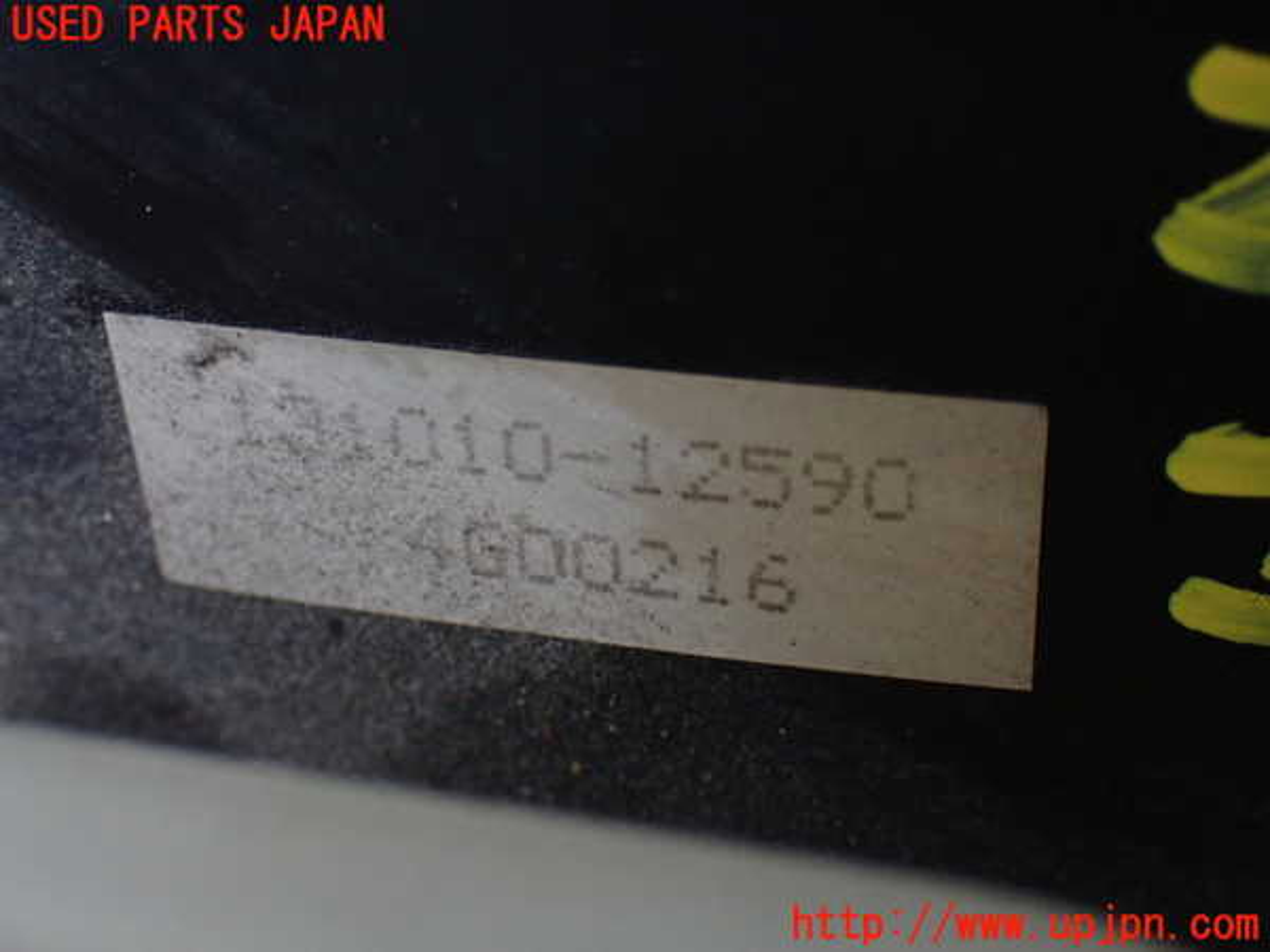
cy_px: 476
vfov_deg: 23.7
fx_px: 2275
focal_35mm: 62
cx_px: 635
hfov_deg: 31.2
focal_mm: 11.09
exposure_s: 1/200
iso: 800
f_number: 3.6
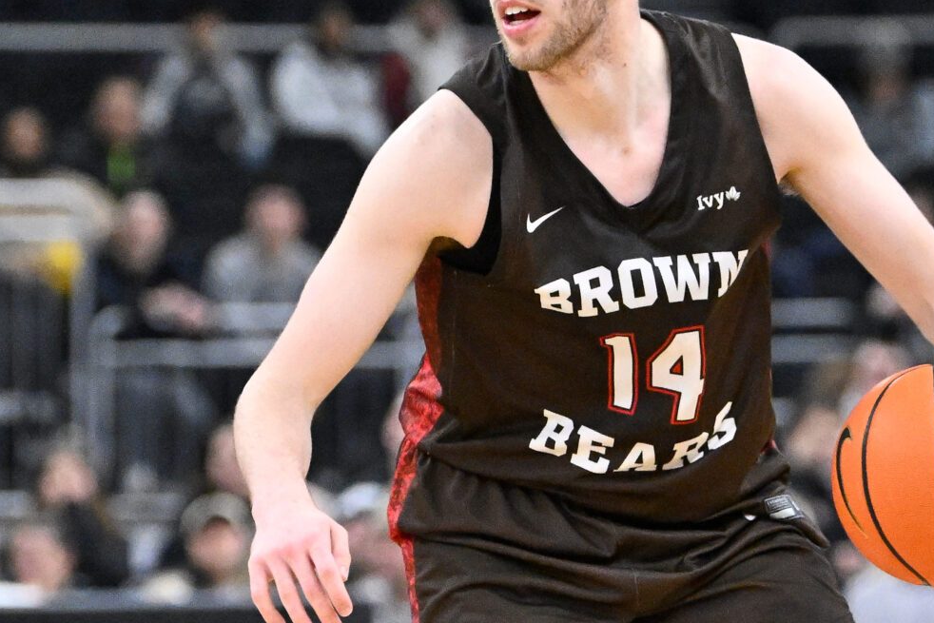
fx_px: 9133
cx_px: 593
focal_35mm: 352
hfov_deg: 5.9
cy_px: 598
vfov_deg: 3.9
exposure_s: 1/1600
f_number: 3.2
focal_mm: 135
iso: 6400
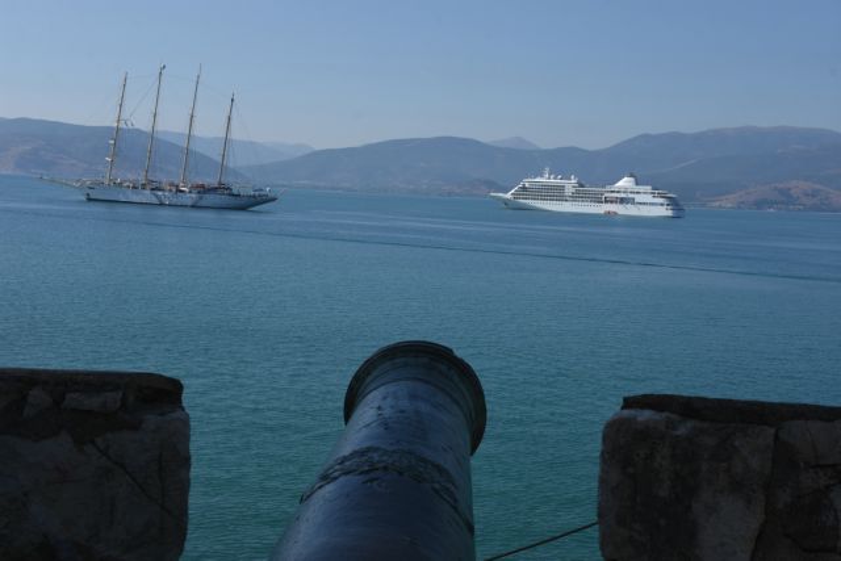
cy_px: 280
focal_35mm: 51
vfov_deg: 26.5
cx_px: 420
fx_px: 1192
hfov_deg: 38.9
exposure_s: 1/400
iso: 125
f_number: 10
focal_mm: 34
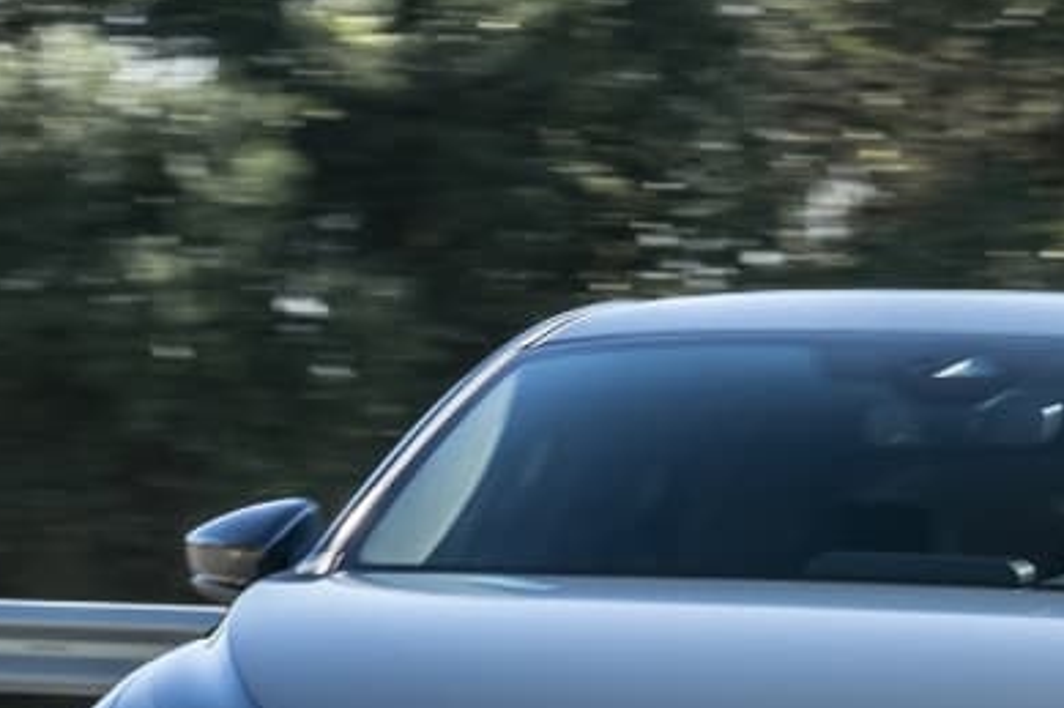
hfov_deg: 5.5
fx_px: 10930
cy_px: 333
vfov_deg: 3.7
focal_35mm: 370
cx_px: 1269
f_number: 5.6
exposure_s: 1/80
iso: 50
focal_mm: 75
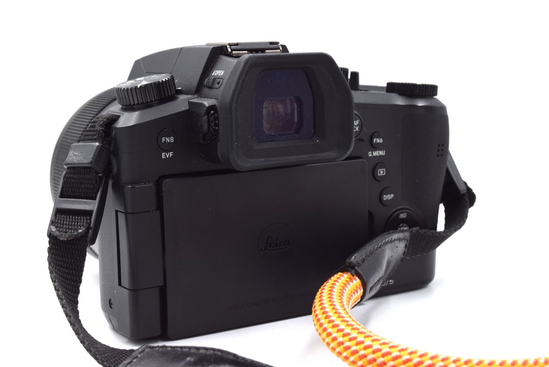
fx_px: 1007
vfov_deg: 20.6
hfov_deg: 30.5
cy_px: 184
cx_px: 274
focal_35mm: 66
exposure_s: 1/100
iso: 400
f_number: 11
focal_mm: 44
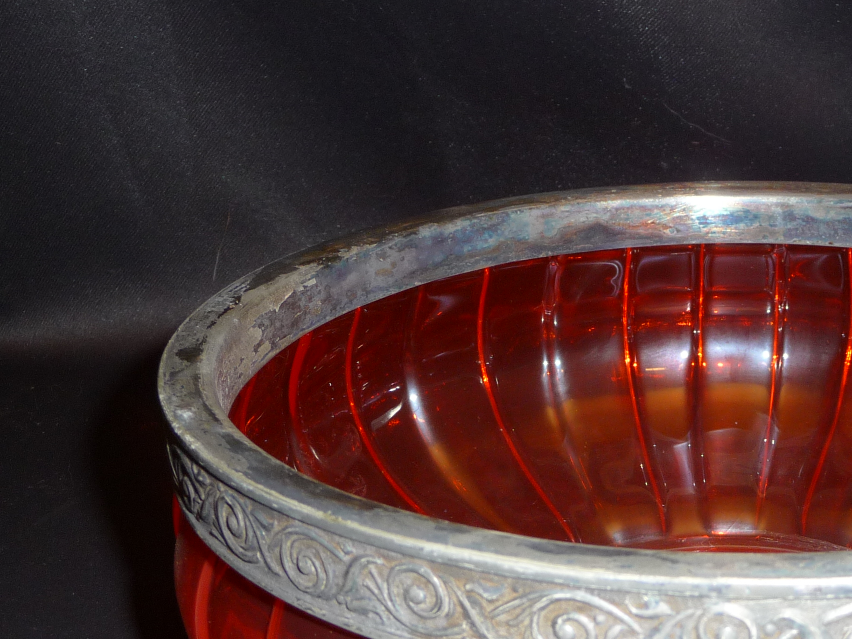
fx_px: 1304
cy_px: 541
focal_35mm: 53
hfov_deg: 35.3
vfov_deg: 26.8
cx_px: 644
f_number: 3.3
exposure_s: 1/30
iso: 100
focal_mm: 4.7
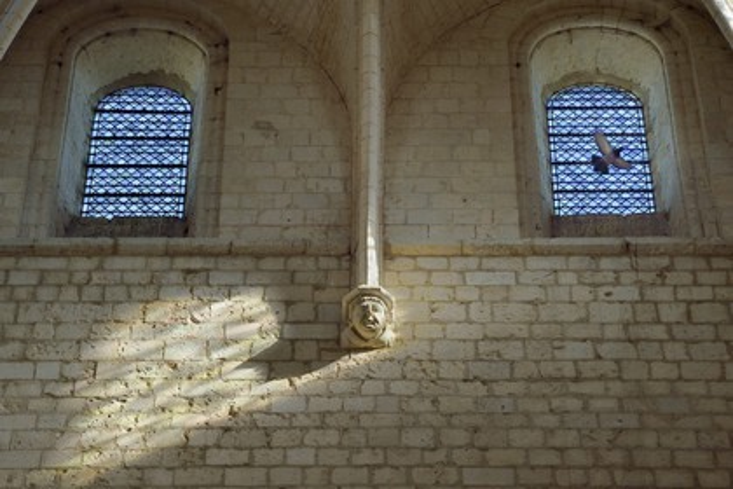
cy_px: 244
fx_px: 2749
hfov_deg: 15.2
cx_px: 366
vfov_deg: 10.2
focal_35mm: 135
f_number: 10
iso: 800
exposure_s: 1/125
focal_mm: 135
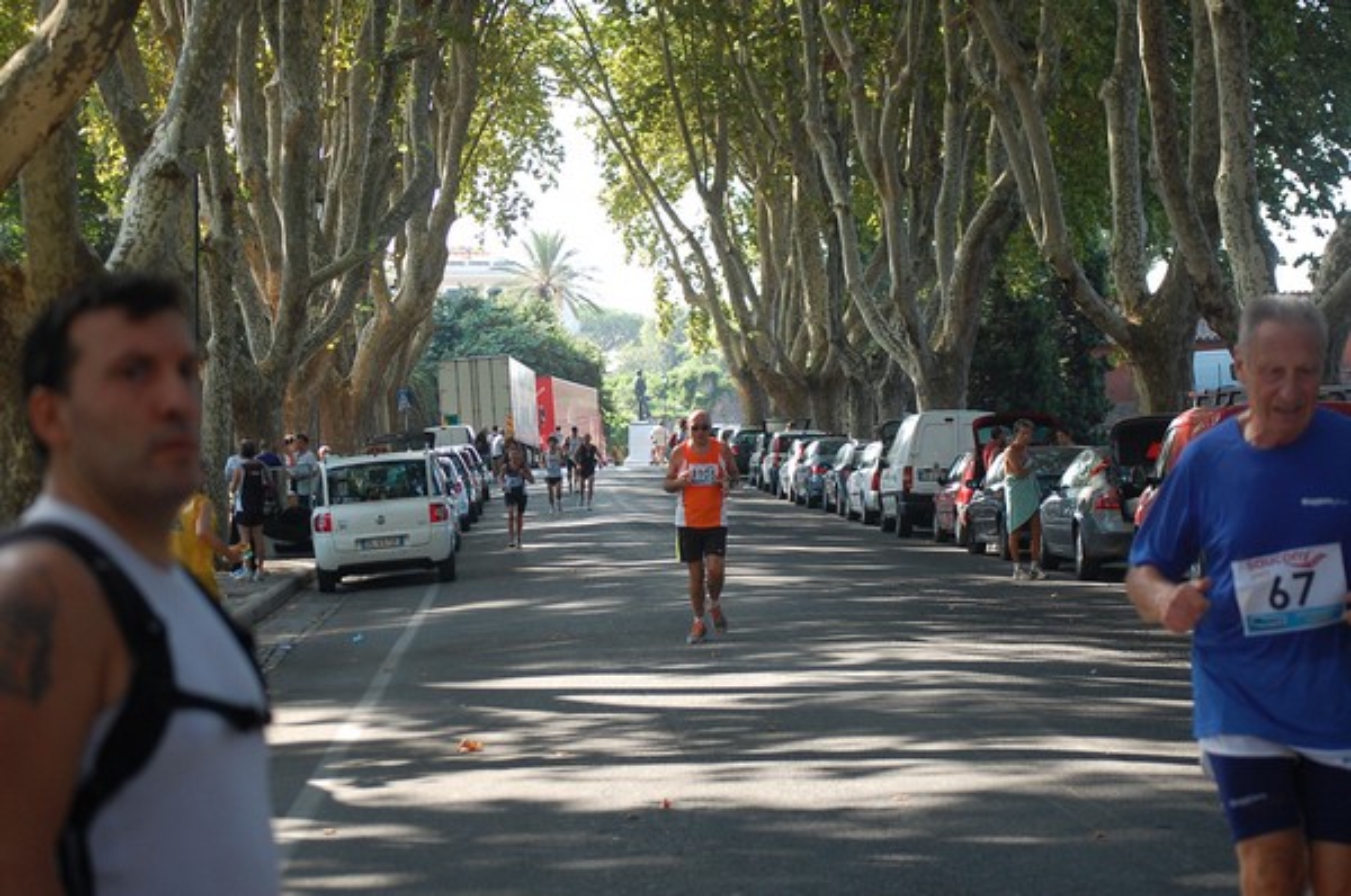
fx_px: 3091
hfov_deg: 24.7
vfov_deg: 16.5
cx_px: 676
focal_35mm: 82
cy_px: 448
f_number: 4
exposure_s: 1/500
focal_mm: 55
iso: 560
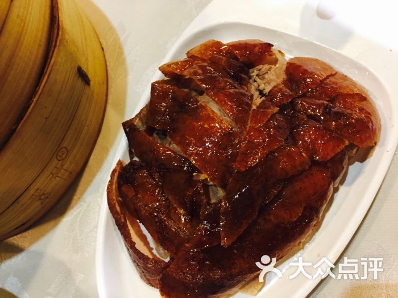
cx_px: 199
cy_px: 149
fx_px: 333
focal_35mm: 29
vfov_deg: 48.2
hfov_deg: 61.7
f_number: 2.2
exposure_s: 1/33
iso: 200
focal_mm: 4.15
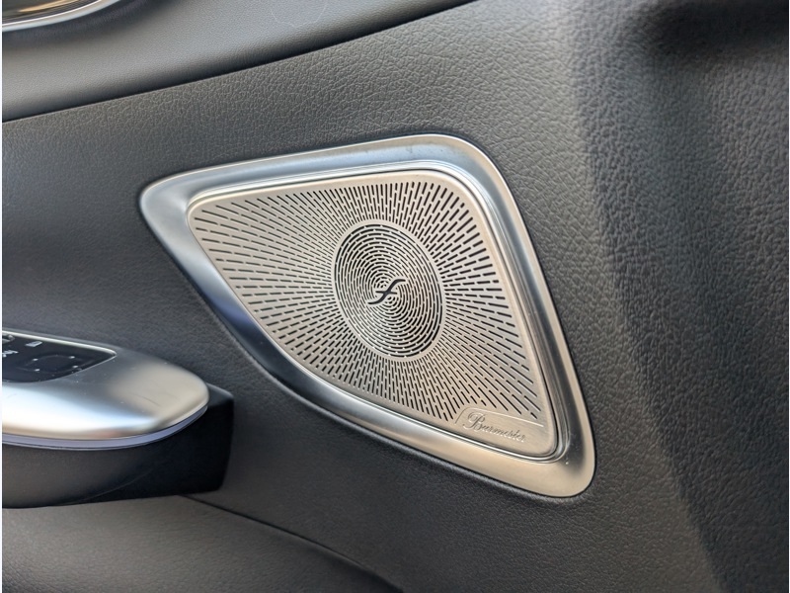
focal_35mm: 24
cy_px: 296
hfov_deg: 71.6
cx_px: 395
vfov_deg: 56.8
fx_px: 548
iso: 127
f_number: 1.68
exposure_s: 1/242
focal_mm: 6.9
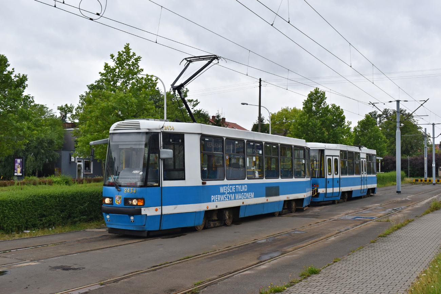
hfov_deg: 46.4
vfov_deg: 31.9
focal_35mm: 42
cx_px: 220
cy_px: 147
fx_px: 515
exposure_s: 1/250
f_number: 8
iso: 250
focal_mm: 28
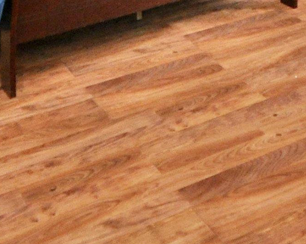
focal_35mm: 71
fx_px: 644
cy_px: -155
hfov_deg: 26.4
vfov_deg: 18.3
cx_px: 222
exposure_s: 1/60
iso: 800
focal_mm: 11
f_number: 4
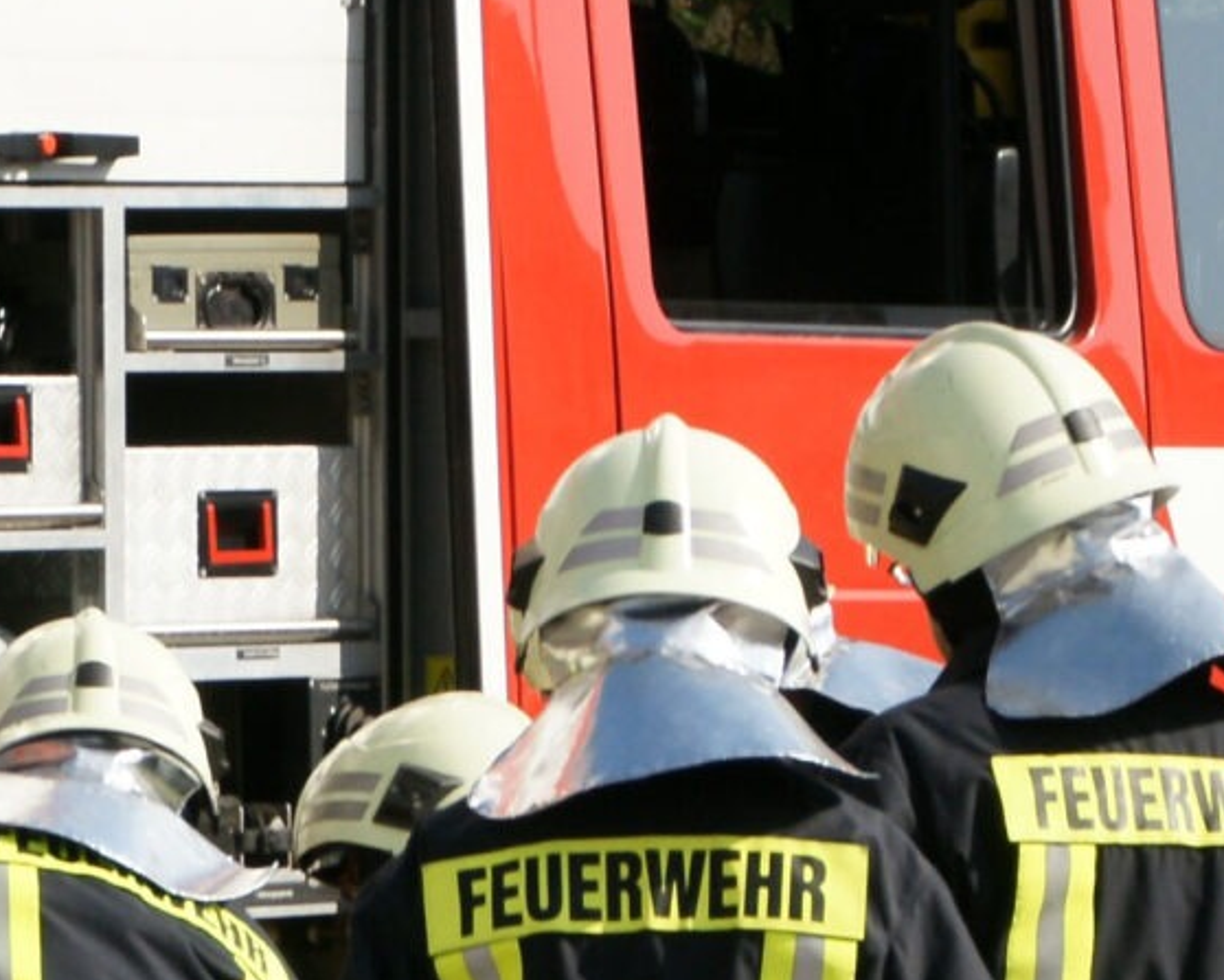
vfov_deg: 4.4
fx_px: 12872
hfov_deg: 5.4
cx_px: -327
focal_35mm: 355
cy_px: 1003
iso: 200
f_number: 10
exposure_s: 1/320
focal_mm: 55
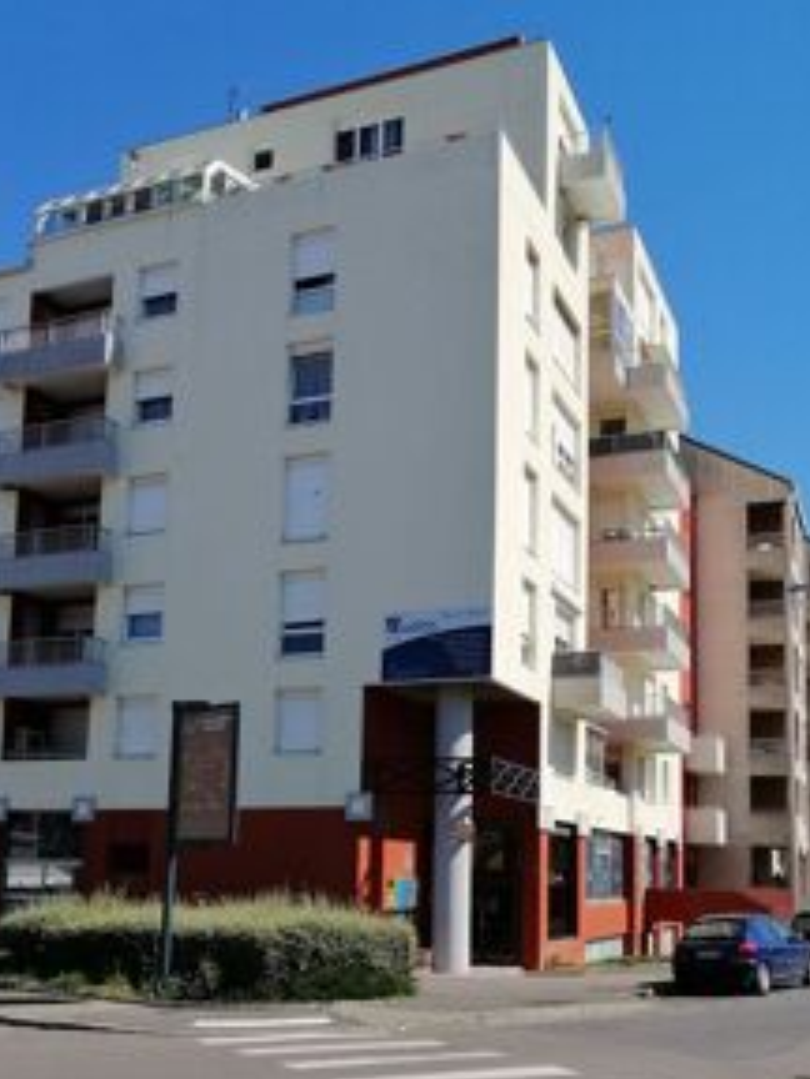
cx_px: 345
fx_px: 1248
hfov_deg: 35.9
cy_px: 721
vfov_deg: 46.1
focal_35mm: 40
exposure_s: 1/1890
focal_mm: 3.95
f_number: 1.8
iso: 50
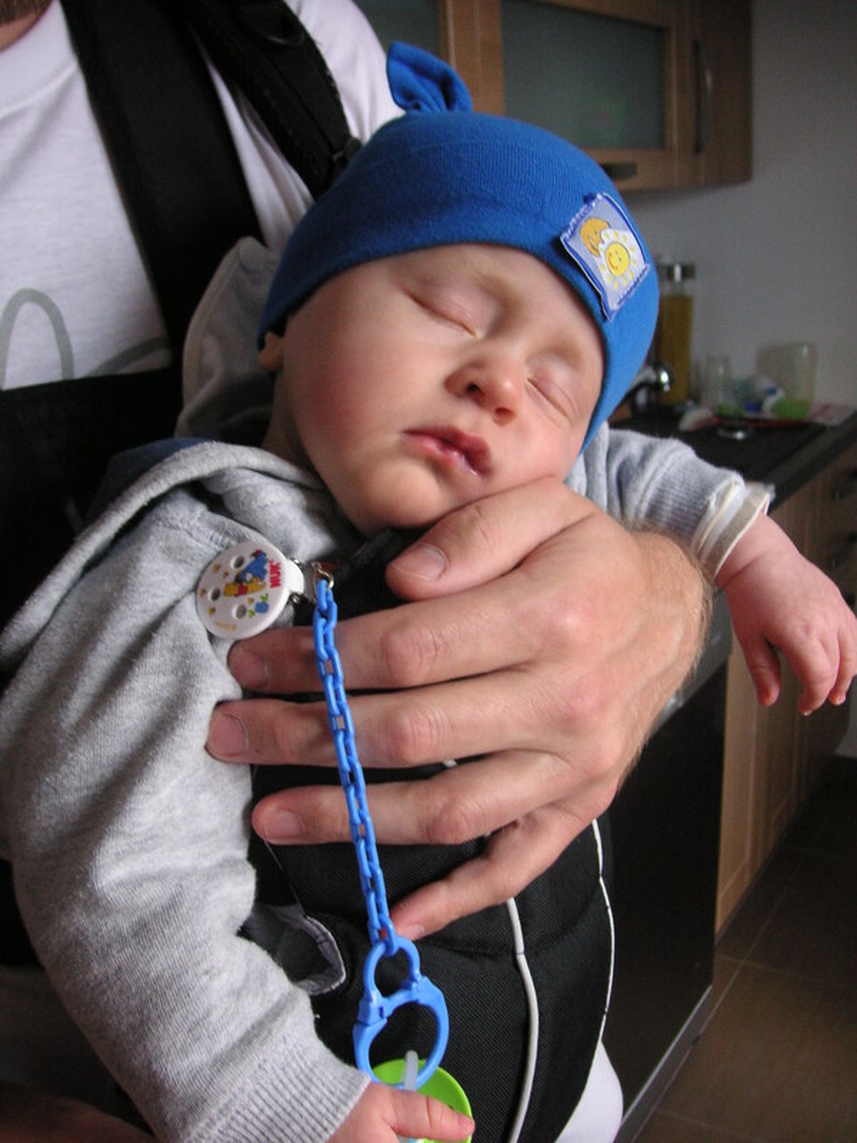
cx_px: 428
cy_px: 572
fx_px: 1221
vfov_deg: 50.1
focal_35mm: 37
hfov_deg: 38.7
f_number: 2.8
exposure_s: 1/45
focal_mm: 6.1
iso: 80
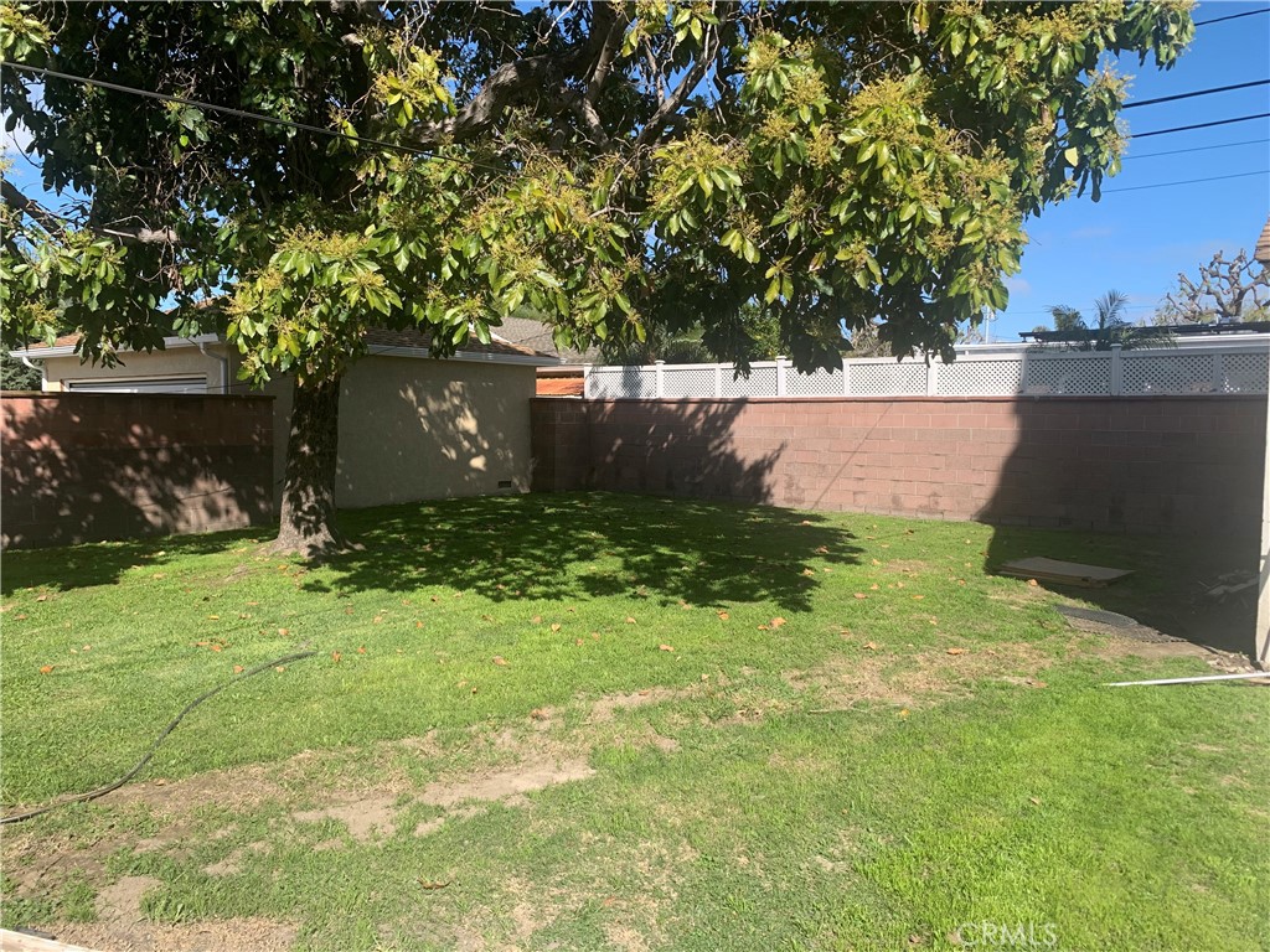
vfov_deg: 53.1
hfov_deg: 67.3
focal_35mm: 26
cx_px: 635
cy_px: 476
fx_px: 954
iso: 25
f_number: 1.8
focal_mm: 4.25
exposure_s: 1/1634
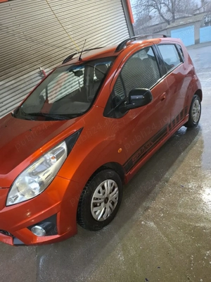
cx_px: 106
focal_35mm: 23
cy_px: 141
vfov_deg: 73.9
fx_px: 187
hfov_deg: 58.9
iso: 320
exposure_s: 1/33
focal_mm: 5.54
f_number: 1.8
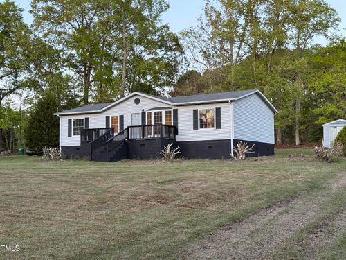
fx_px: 480
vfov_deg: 30.3
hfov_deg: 39.7
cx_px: 173
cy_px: 130
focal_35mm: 48
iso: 160
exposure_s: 1/60
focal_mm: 6.76
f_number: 1.78
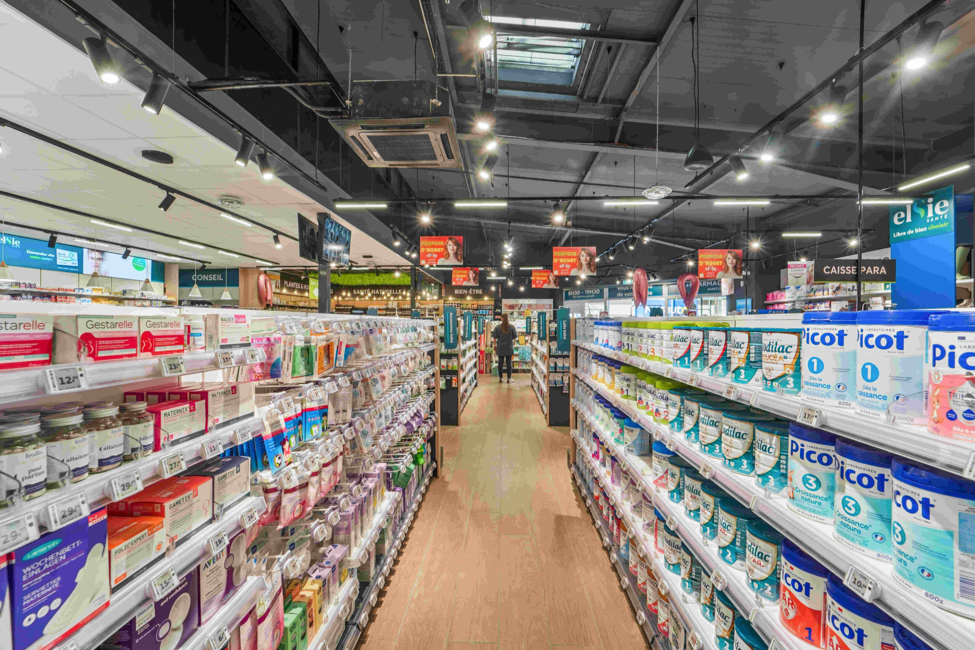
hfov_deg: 104.3
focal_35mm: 14
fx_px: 379
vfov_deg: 81.2
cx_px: 488
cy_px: 325
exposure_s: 1/15
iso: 200
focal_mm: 14
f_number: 11
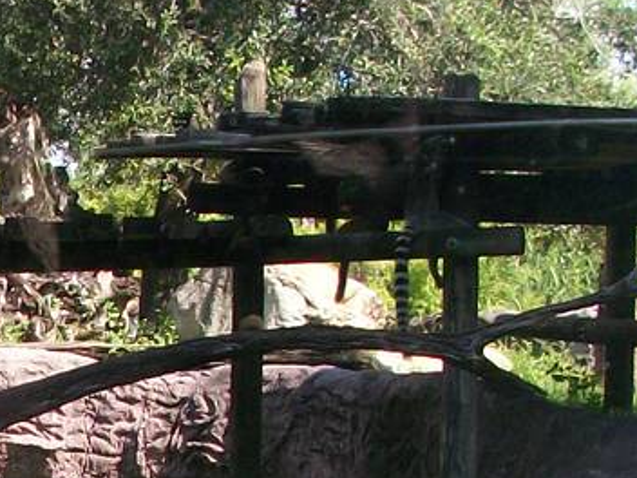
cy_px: 775
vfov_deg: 9.0
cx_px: -413
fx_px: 2926
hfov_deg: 11.7
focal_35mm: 159
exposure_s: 1/320
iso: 80
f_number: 3.1
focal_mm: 6.3
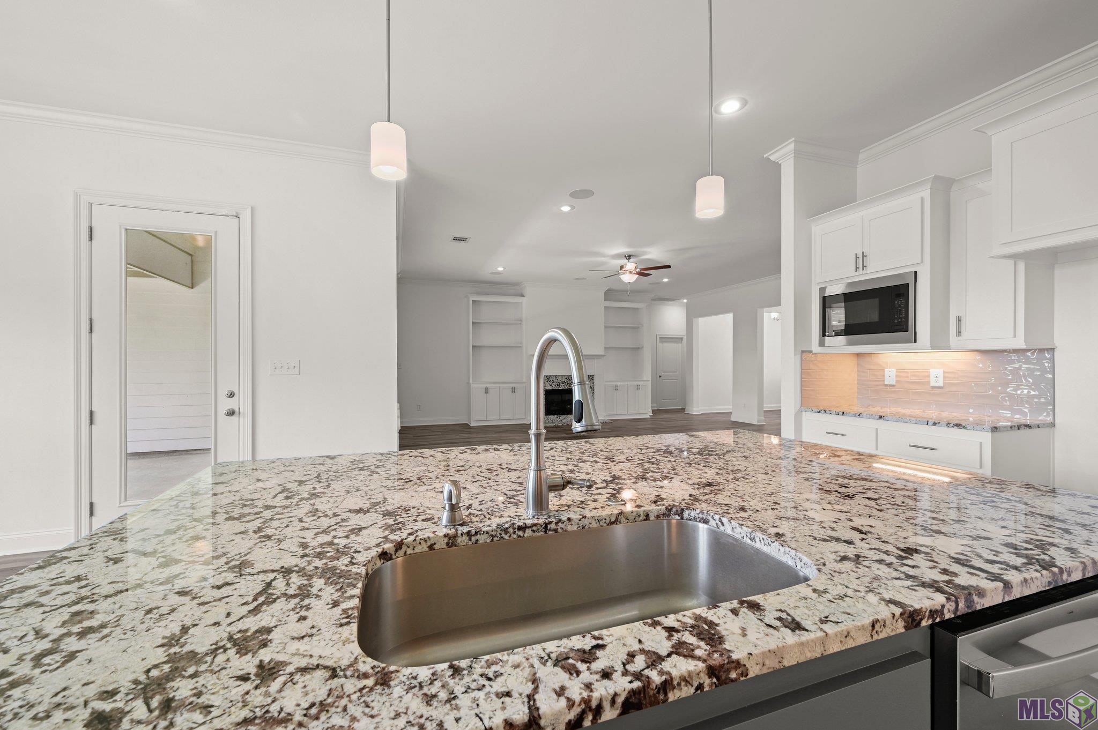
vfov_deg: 81.1
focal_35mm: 14
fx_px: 427
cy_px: 365
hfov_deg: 104.3
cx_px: 549
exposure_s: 1/3
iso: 200
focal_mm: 14
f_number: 10
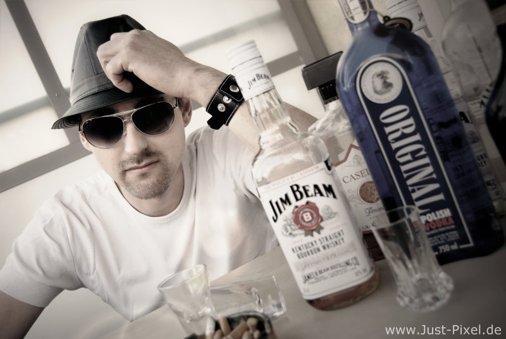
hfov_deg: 55.0
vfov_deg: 38.5
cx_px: 253
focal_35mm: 34
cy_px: 170
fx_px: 486
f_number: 4
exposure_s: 1/125
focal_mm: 23
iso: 250
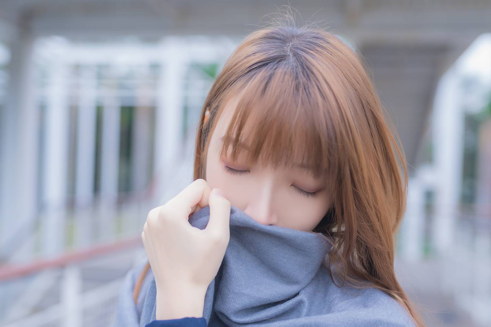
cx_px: 252
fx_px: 573
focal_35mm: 42
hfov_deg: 46.4
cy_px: 186
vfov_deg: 31.8
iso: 100
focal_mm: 35
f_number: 2
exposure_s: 1/320
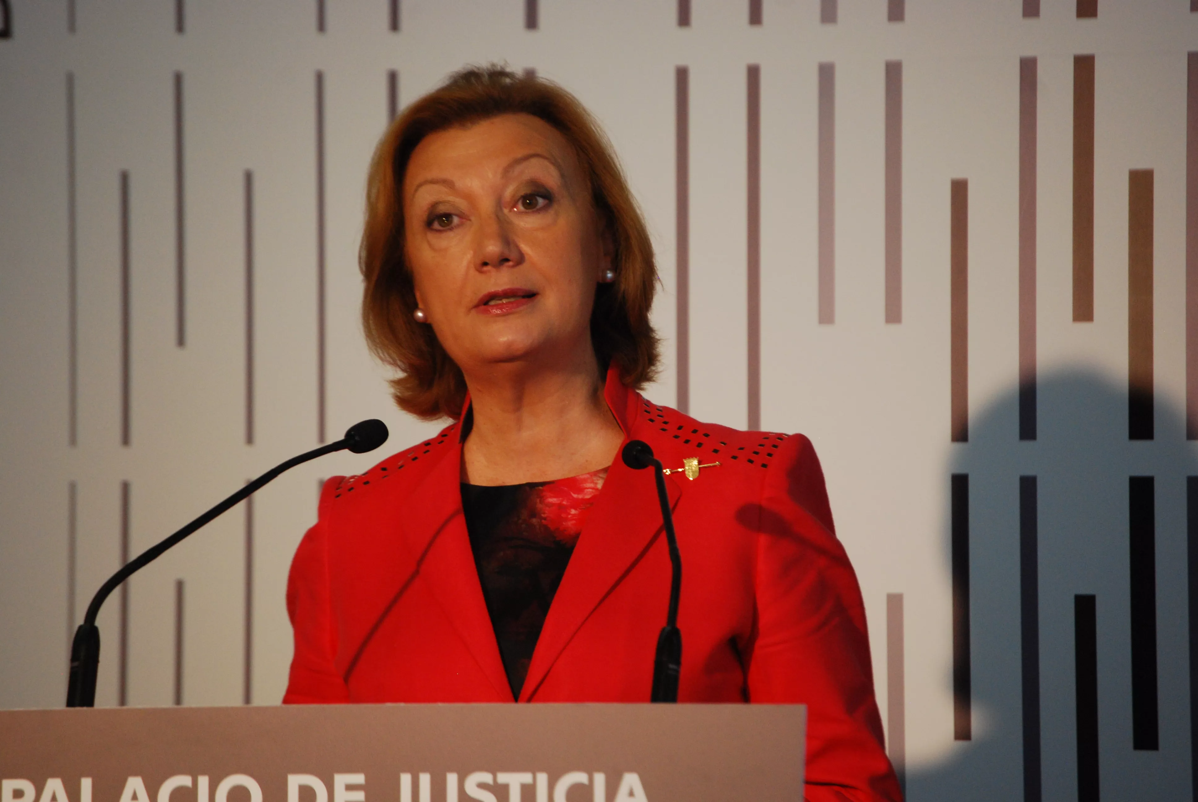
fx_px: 9995
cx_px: 599
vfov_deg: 4.6
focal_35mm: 300
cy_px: 401
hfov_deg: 6.9
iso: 800
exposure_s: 1/160
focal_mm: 200
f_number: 5.6
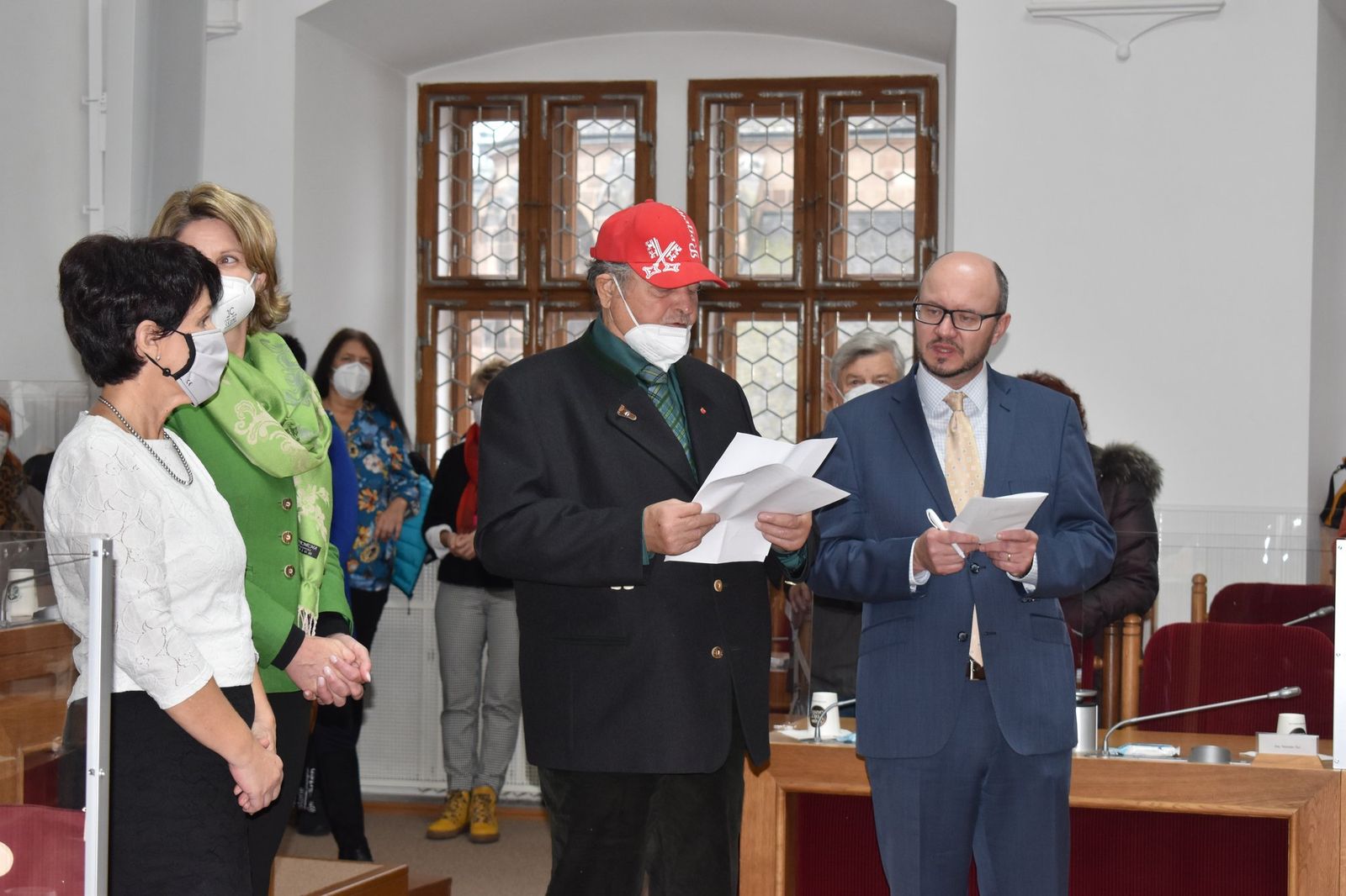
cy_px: 448
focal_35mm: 82
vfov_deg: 16.5
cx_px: 673
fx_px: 3084
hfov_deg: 24.6
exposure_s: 1/60
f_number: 5.6
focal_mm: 55
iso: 900
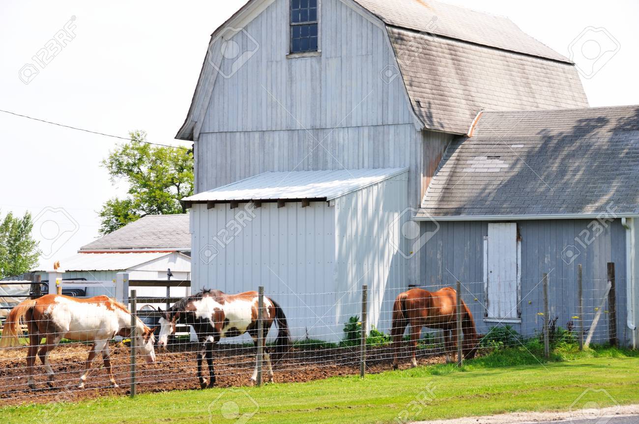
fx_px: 1994
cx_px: 320
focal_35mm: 112
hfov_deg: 18.2
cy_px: 212
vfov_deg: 12.1
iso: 200
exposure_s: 1/250
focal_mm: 75
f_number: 8
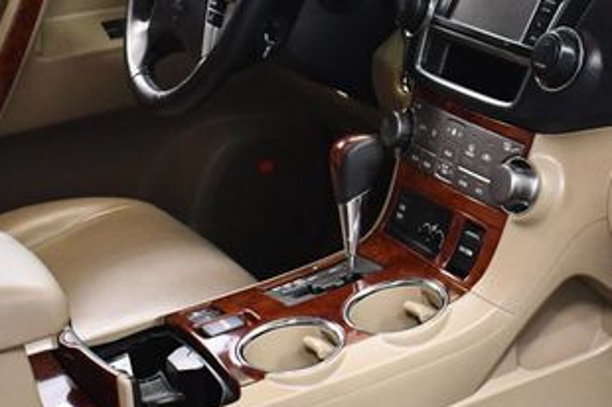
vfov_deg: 15.0
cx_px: 533
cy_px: 122
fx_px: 1545
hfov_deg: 22.0
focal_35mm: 91
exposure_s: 1/125
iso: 3200
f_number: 3.8
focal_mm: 22
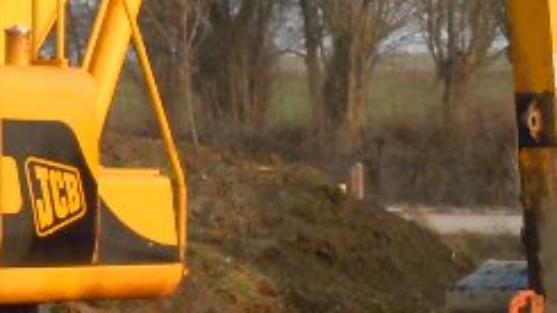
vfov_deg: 5.0
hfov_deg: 8.9
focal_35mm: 242
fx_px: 3575
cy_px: 84
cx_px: 18
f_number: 4.1
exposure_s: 1/160
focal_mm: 12.2
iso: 100
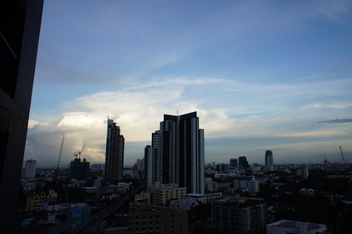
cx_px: 205
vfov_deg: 46.2
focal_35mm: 28
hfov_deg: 65.1
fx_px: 274
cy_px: 103
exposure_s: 1/1000
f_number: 2.8
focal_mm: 16
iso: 200
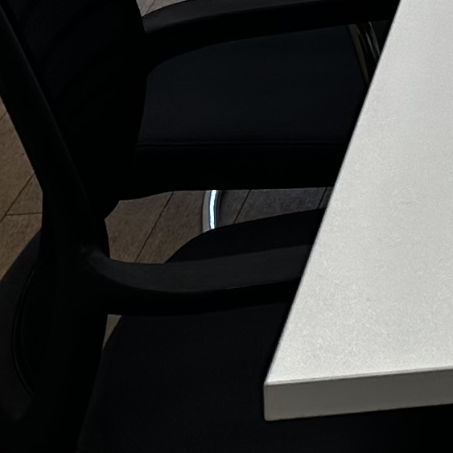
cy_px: -494
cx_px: 1309
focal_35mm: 152
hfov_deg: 9.4
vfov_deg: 10.4
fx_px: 2250
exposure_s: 1/149
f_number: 1.78
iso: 64
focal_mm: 6.86
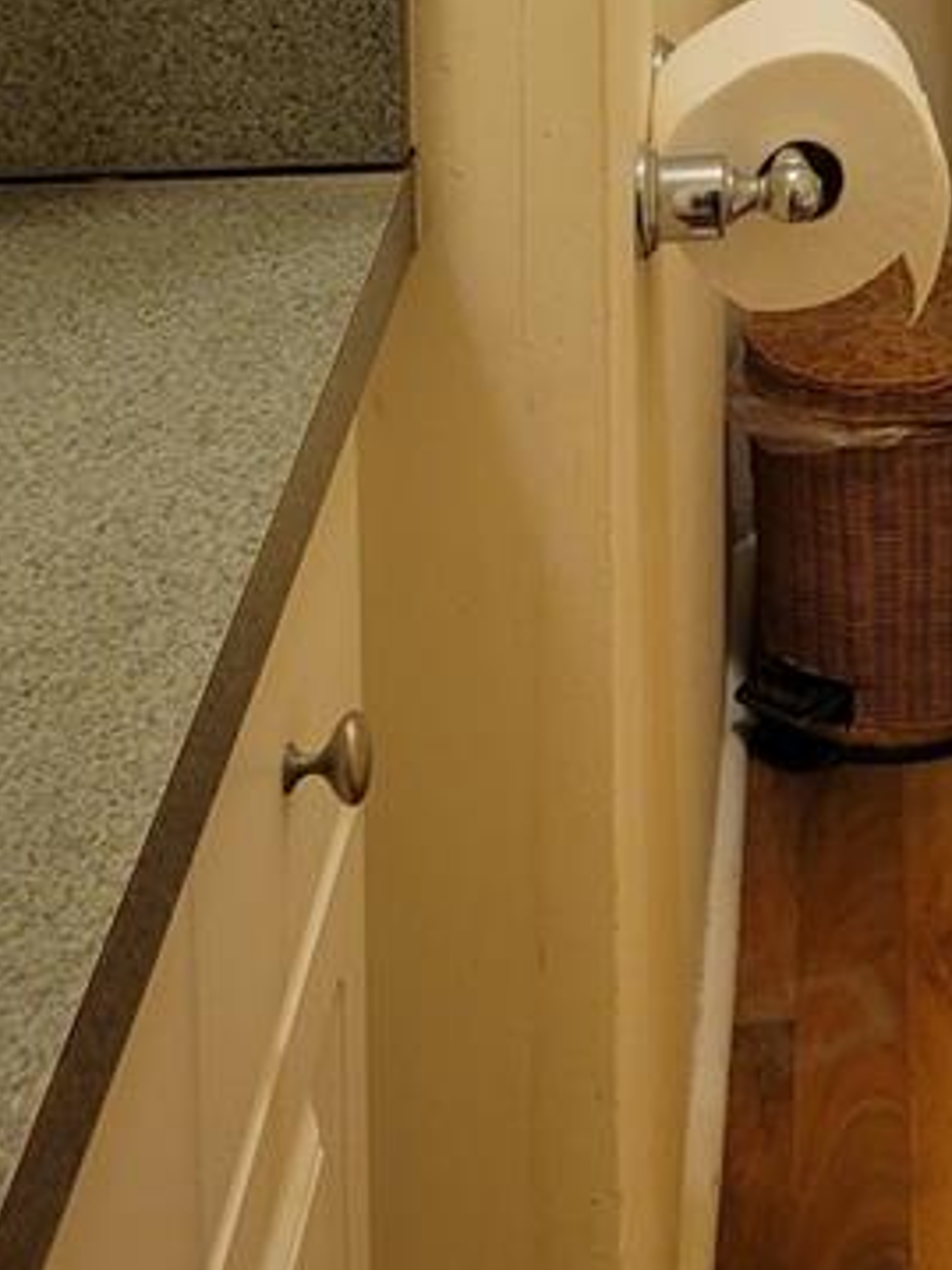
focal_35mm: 87
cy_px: -598
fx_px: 3192
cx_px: 1278
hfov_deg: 16.0
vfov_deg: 19.7
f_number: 1.8
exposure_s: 1/120
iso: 160
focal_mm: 5.4
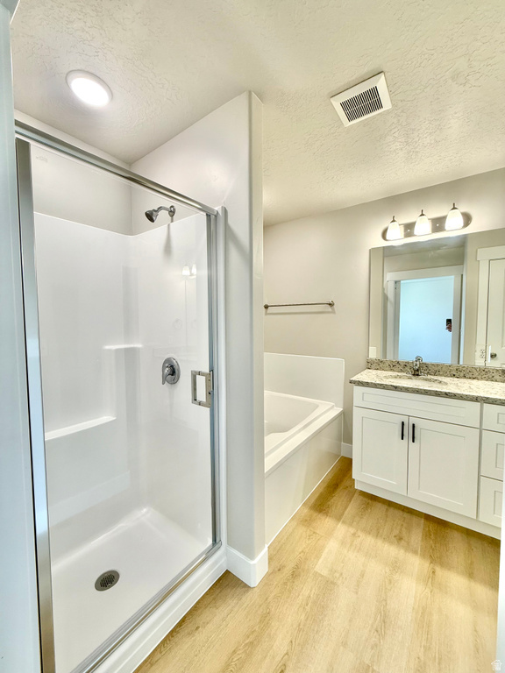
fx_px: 272
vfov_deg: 102.1
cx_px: 252
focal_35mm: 14
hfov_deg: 85.7
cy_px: 336
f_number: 2.2
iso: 80
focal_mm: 2.22
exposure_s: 1/120
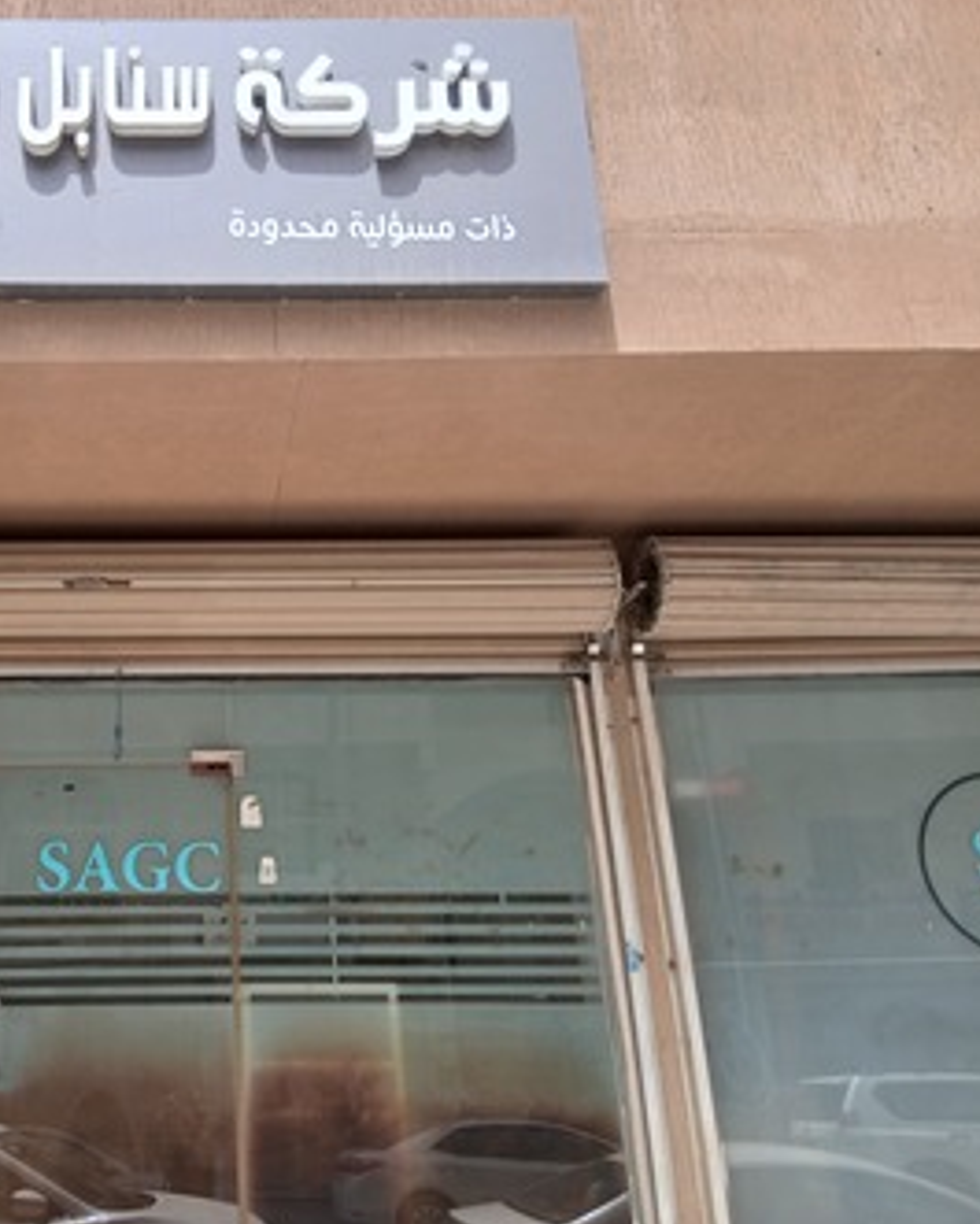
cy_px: 601
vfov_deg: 51.5
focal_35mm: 35
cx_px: 161
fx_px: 1268
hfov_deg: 40.1
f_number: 1.8
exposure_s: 1/236
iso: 20
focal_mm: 3.98
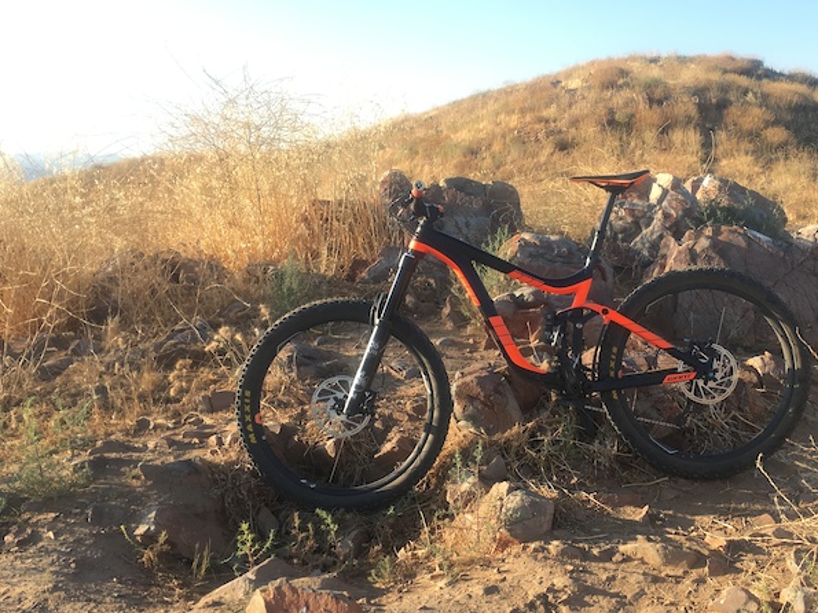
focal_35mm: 39
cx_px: 516
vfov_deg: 36.8
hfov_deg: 47.4
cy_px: 283
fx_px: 921
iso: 25
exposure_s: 1/364
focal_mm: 4.15
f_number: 2.2
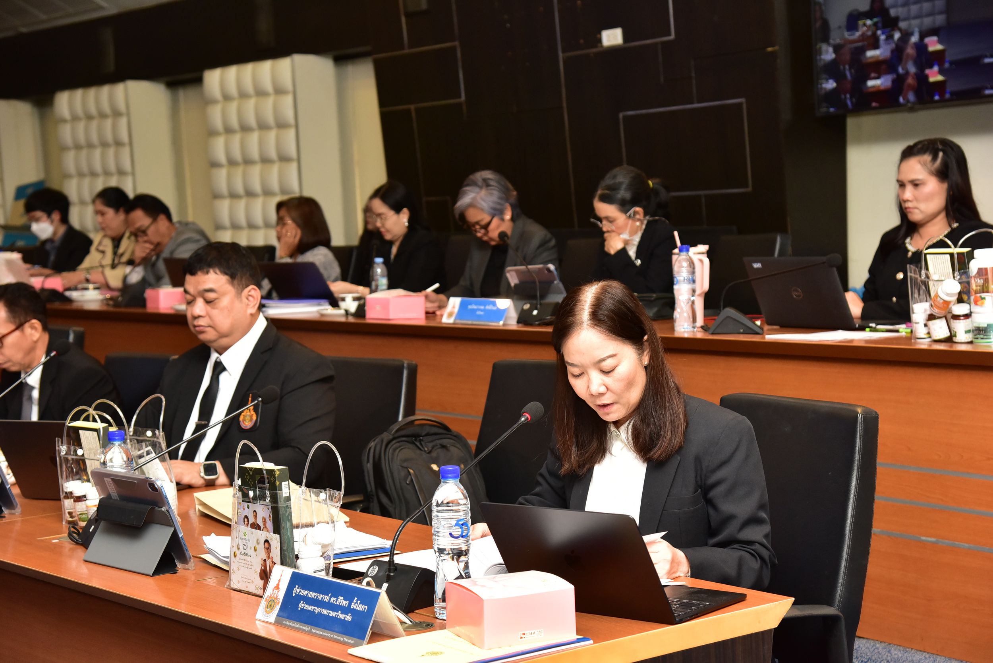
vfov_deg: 20.9
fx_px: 1793
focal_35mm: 65
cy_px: 332
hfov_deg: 31.0
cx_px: 496
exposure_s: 1/125
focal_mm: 65
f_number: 5.6
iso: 1600
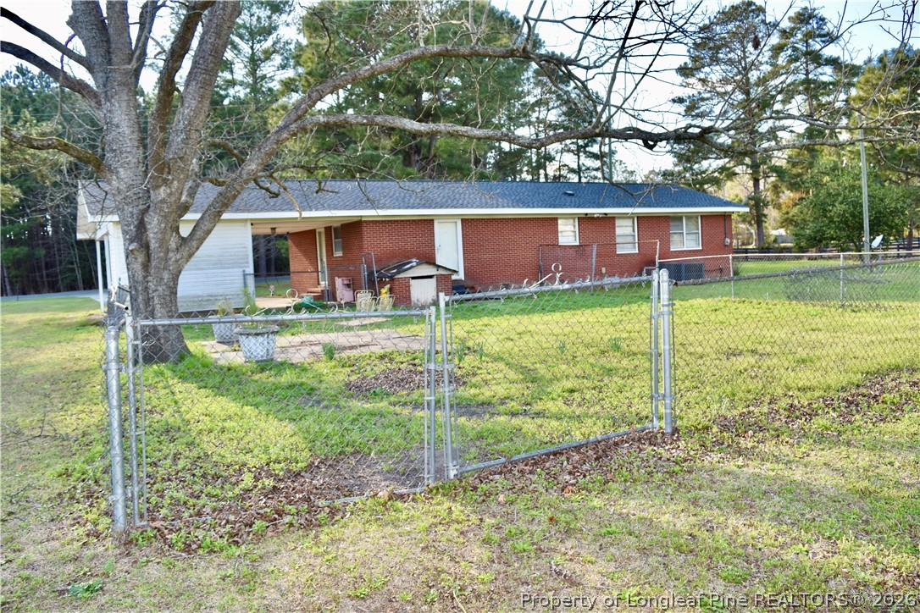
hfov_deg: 67.4
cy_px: 306
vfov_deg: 47.9
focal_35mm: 27
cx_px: 460
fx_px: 690
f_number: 5.6
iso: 100
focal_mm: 18
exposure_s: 1/125
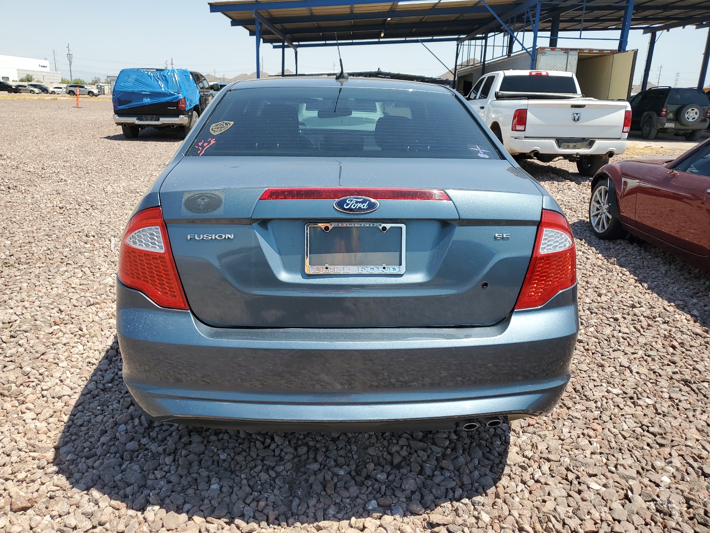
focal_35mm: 26
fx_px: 533
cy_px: 266
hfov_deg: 67.3
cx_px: 355
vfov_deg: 53.1
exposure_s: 1/2500
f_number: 1.5
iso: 50
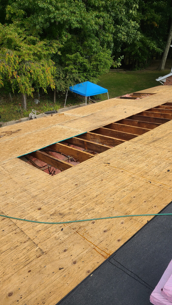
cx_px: 116
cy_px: 149
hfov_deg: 39.7
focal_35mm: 29
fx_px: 235
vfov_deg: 66.1
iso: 40
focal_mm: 5.4
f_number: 1.8
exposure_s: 1/1075
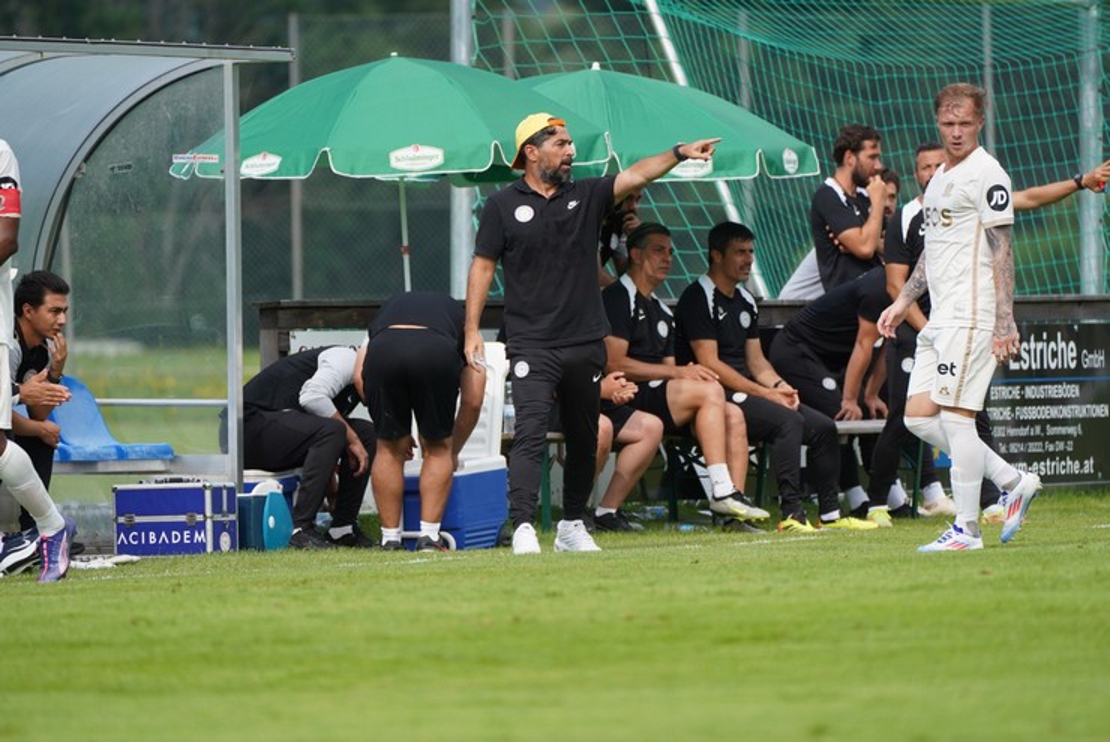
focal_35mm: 400
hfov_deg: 5.1
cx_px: 555
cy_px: 371
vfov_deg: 3.4
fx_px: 12345
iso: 1000
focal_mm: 400
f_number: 5.6
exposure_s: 1/2000
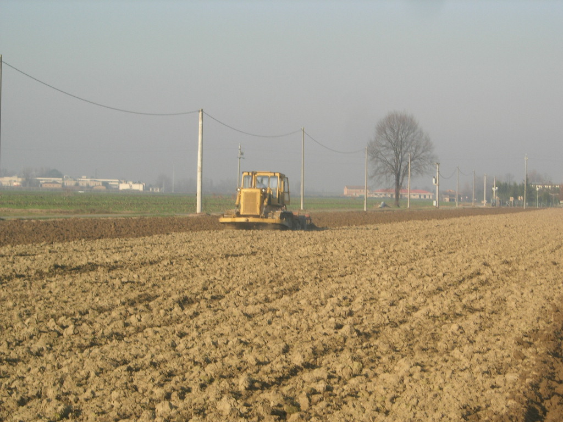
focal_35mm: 113
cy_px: 211
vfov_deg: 13.1
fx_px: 1838
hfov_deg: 17.4
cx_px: 282
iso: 67
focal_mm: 23.4
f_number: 8.2
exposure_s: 1/136
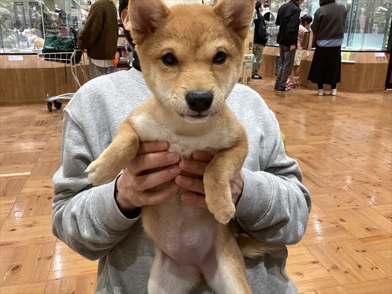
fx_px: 351
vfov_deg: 45.4
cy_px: 147
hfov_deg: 58.4
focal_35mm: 31
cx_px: 196
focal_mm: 3.3
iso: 125
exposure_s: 1/50
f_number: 2.4
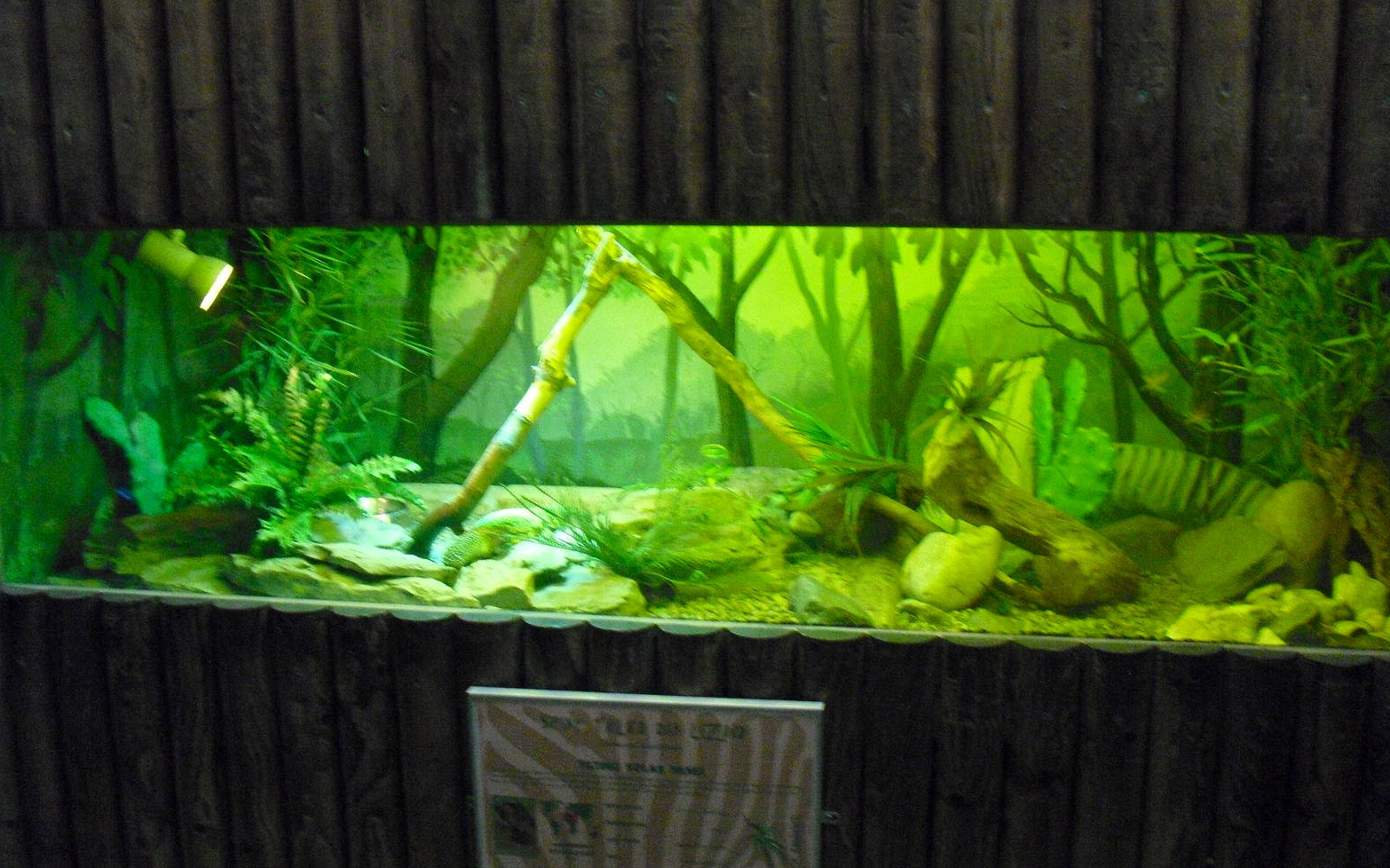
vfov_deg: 32.7
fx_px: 1477
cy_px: 482
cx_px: 700
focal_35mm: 39
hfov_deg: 50.4
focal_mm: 6.3
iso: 800
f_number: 3.1
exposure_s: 1/40
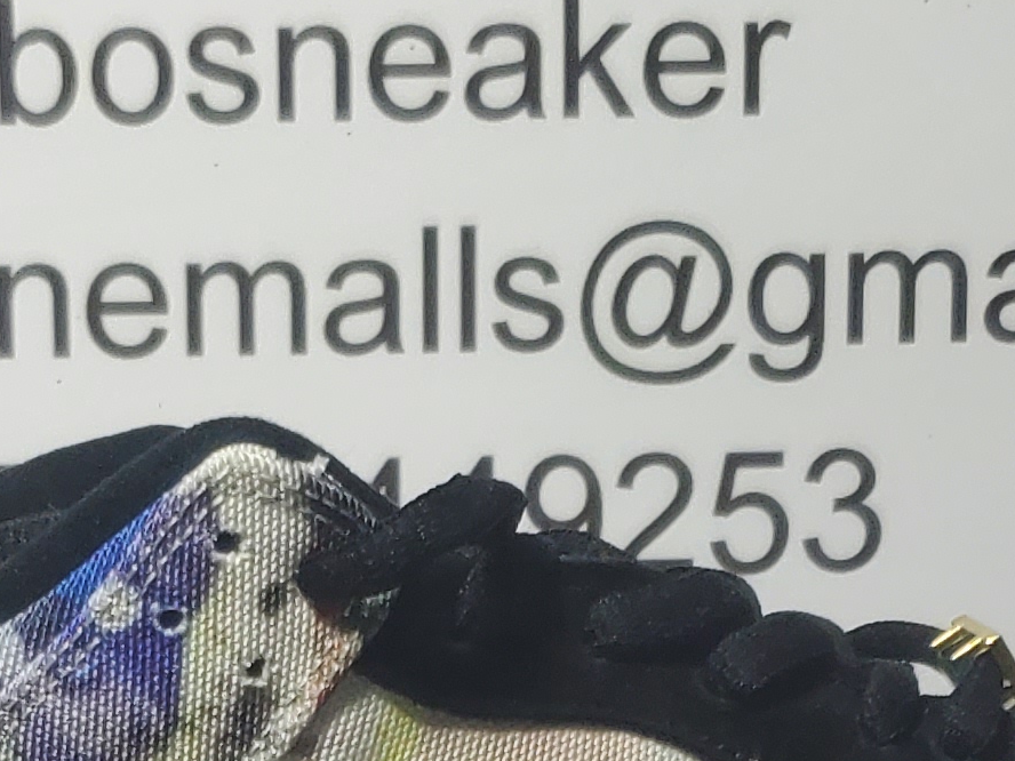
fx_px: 3460
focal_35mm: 118
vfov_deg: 11.9
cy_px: 1202
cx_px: 386
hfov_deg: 16.7
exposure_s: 1/398
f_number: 1.5
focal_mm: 4.3
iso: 50
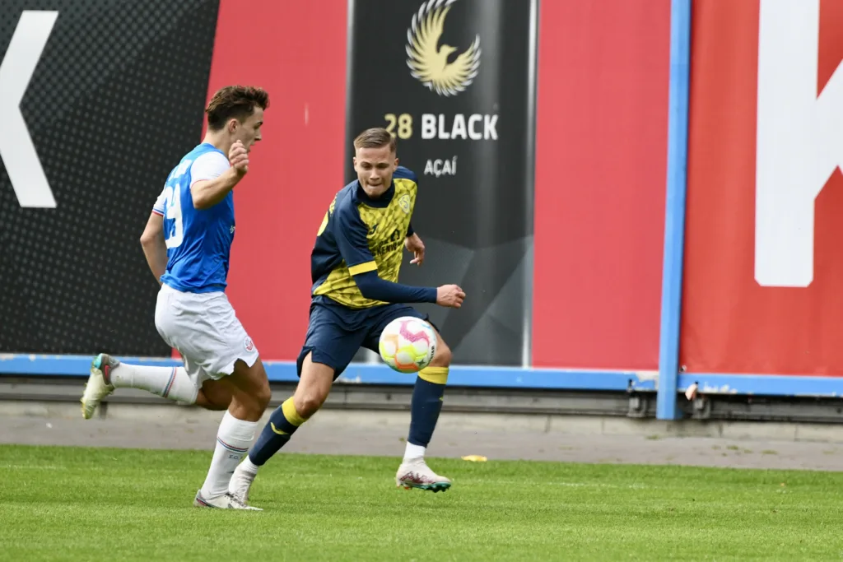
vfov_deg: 3.4
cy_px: 281
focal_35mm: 400
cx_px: 422
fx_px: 9367
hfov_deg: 5.2
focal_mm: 400
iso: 2000
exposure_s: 1/1600
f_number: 5.6
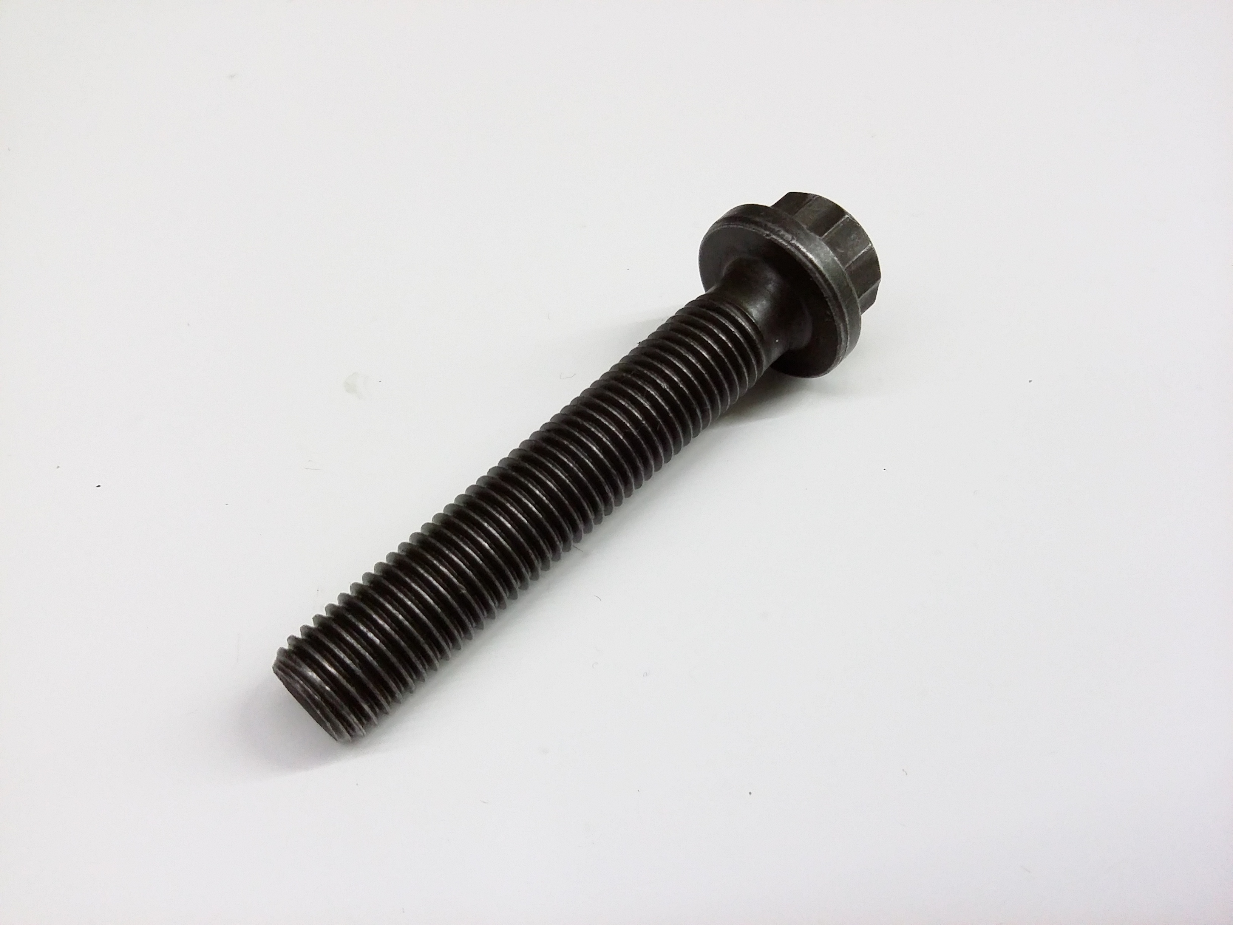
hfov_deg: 56.8
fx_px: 1140
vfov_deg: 44.2
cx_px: 616
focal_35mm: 32
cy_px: 462
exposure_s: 1/15
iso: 200
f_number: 2.4
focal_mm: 3.4
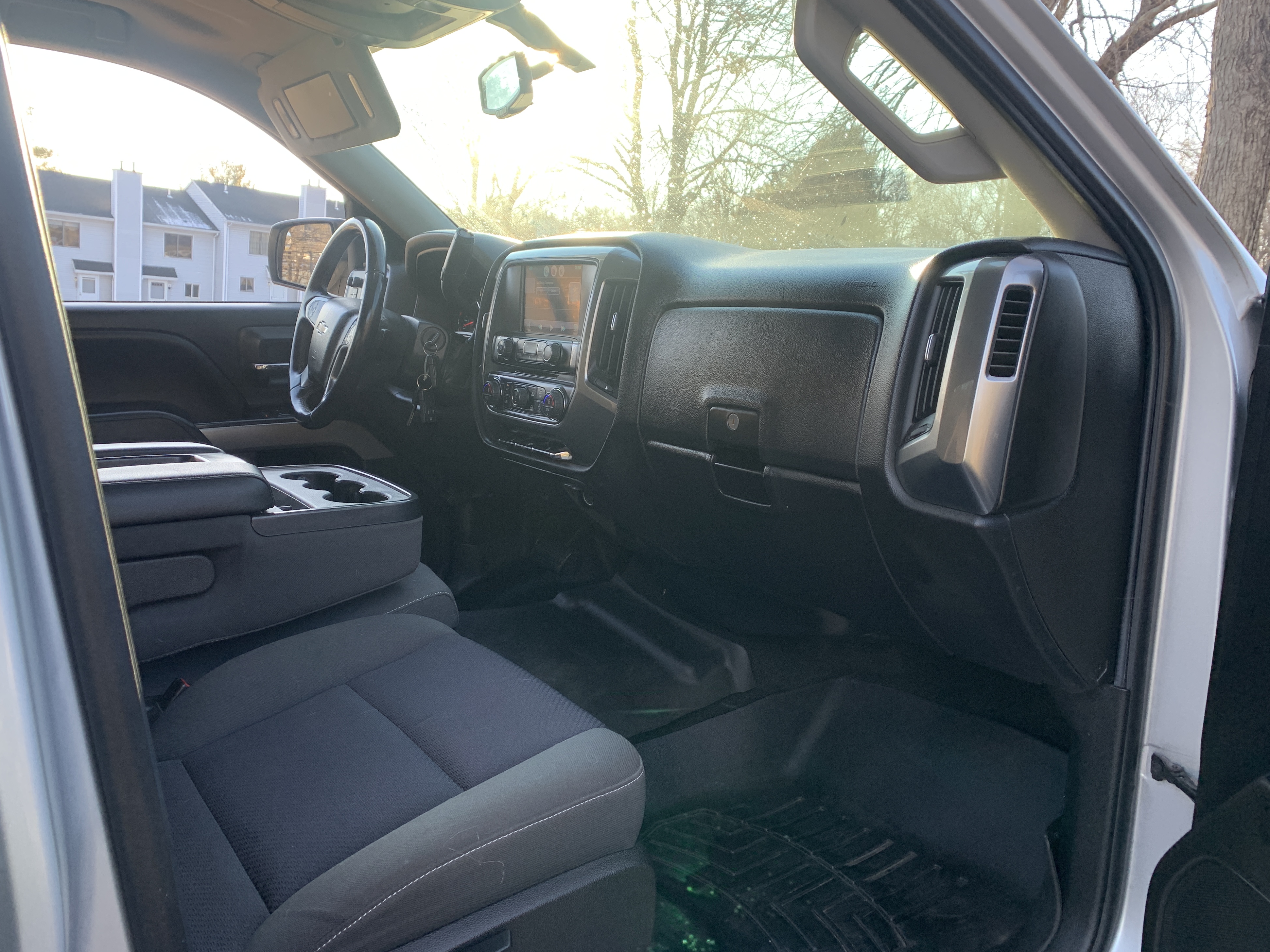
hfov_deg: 65.3
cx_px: 622
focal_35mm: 27
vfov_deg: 51.3
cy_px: 460
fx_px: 991
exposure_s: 1/121
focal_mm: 4.25
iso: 25
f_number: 1.8
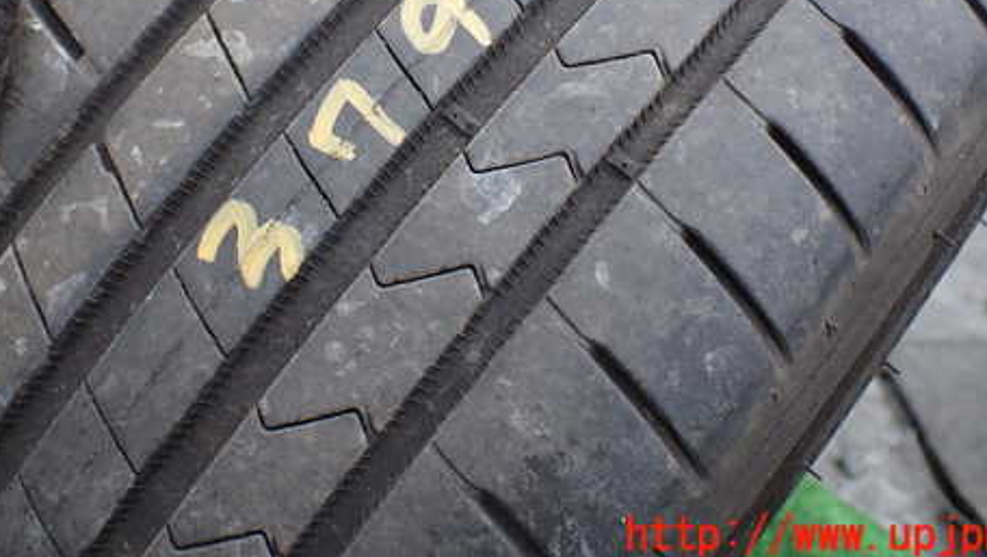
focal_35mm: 43
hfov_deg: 47.3
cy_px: 76
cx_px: 465
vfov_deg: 27.0
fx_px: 1126
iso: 200
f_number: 2.3
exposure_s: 1/125
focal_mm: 5.4
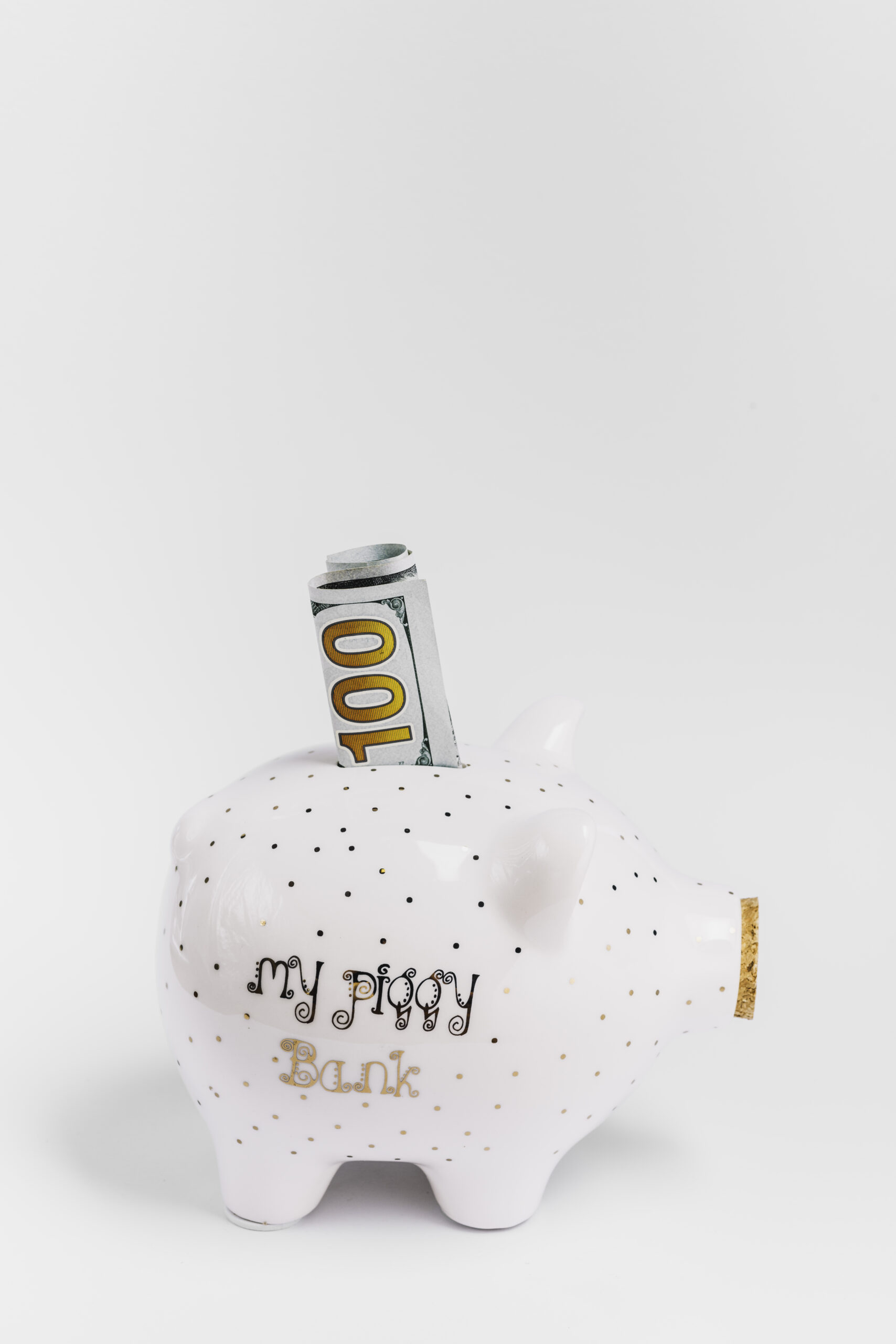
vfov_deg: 19.5
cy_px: 672
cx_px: 448
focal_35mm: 105
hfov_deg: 13.0
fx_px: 3918
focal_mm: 105
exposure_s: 1/160
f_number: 11
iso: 200
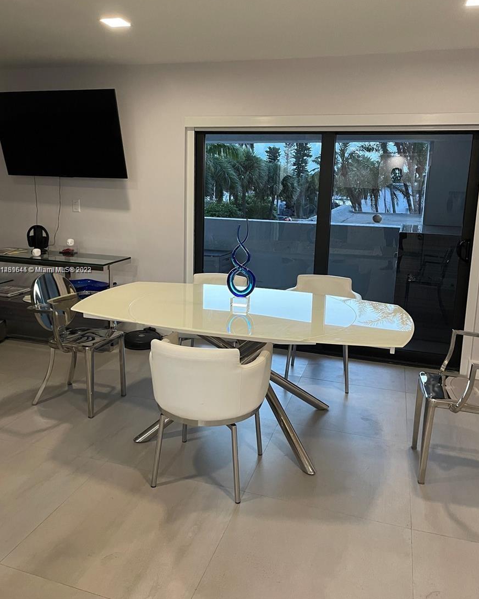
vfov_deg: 62.1
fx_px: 496
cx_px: 238
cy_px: 270
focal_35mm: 28
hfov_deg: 51.5
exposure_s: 1/60
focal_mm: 5.1
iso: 500
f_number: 1.6
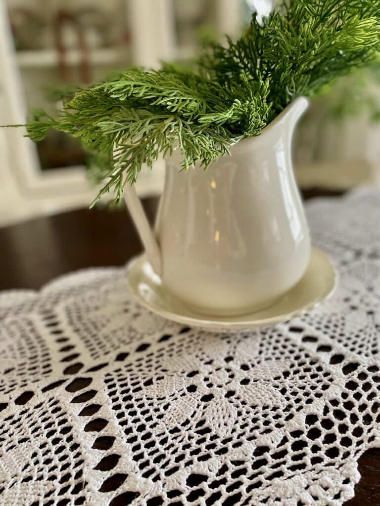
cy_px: 253
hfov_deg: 53.1
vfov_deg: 67.3
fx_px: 381
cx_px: 190
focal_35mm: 26
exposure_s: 1/60
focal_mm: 4.2
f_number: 1.6
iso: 160
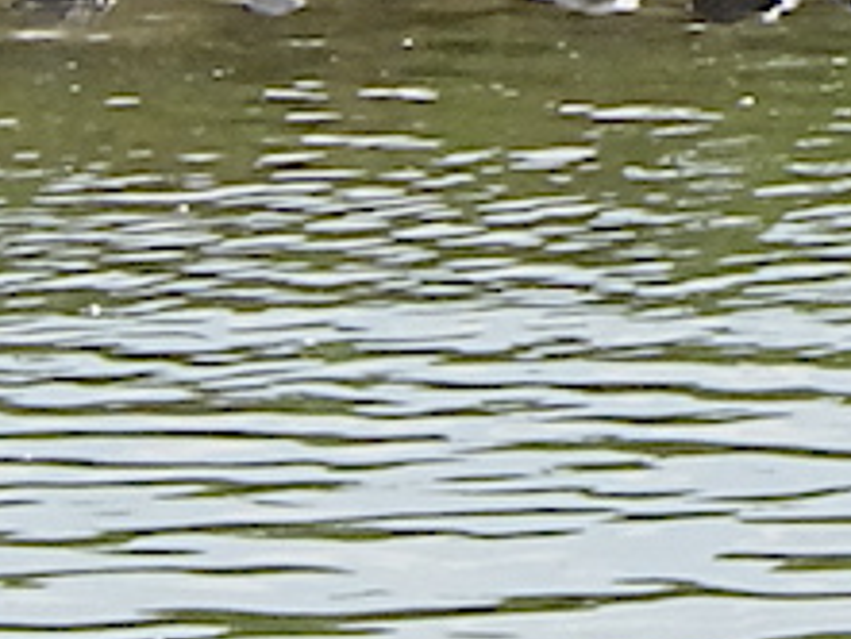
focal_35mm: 2284
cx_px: -435
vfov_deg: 0.7
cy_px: 1189
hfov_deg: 0.9
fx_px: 56180
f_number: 8
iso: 200
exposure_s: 1/400
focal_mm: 54.04
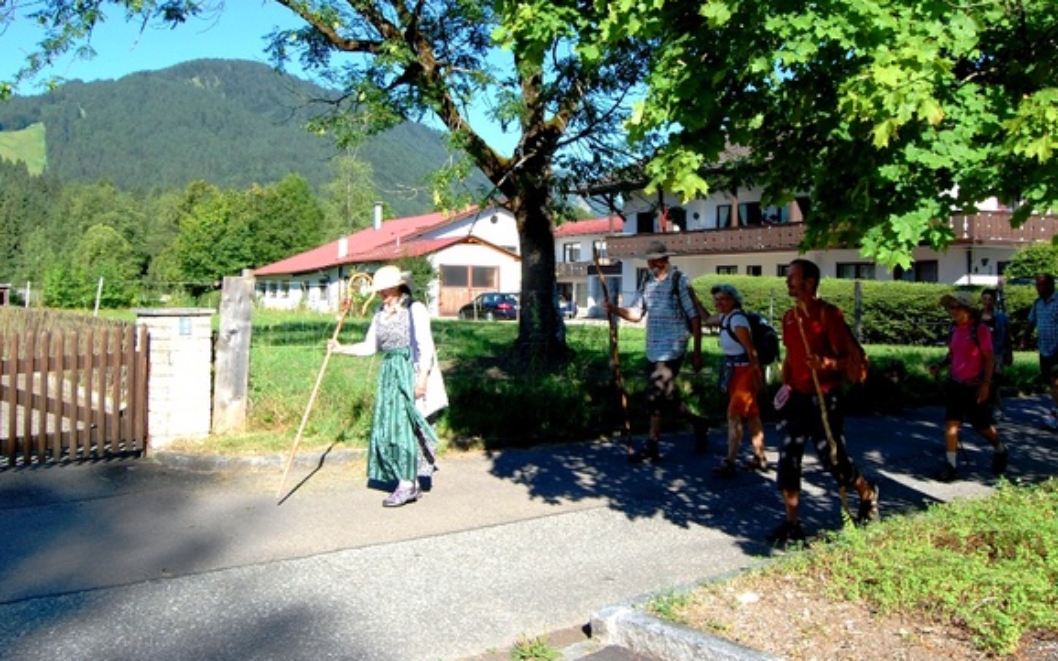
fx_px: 1009
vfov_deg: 36.1
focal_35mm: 35
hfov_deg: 55.3
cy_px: 262
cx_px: 527
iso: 200
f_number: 8
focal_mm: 20
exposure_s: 1/250
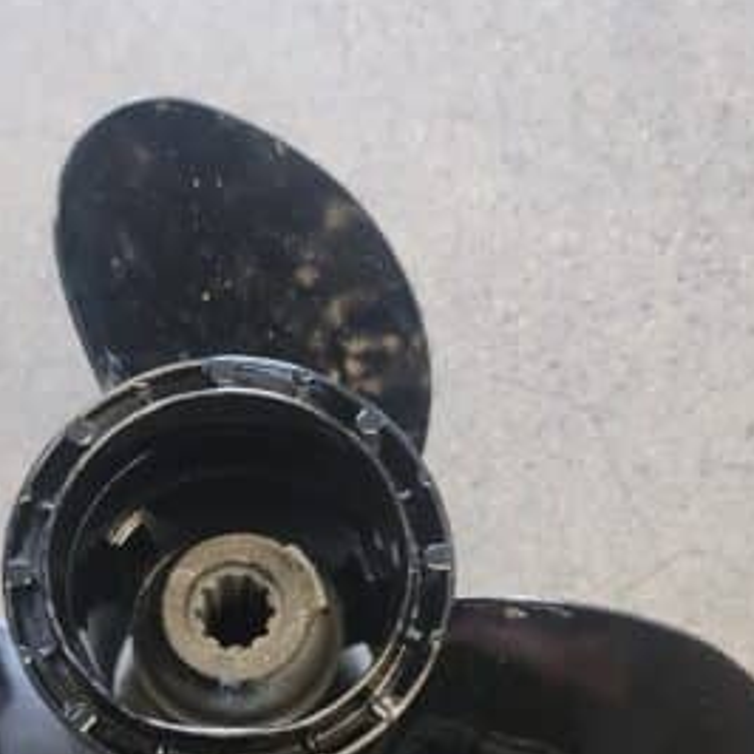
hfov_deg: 33.2
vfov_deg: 32.0
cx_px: 275
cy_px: 656
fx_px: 1257
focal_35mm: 51
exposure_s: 1/120
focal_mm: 6.4
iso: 400
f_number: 1.8
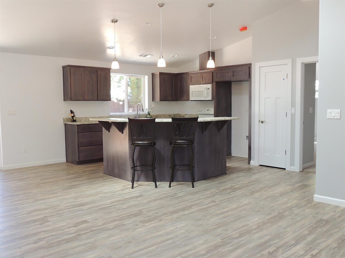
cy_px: 129
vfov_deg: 42.9
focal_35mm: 33
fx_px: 329
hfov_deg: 55.4
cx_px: 172
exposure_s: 1/50
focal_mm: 5.8
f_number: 3.2
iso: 250
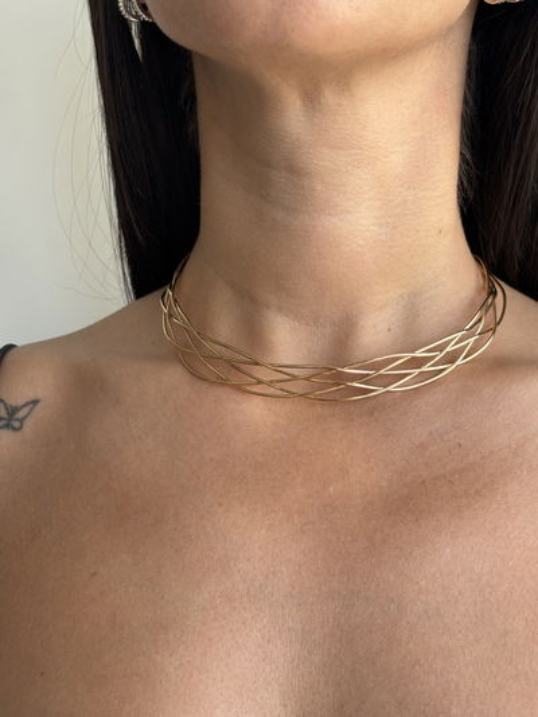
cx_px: 269
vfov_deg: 36.8
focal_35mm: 52
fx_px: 1077
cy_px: 358
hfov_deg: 28.0
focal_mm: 5.96
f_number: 1.6
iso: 50
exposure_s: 1/121
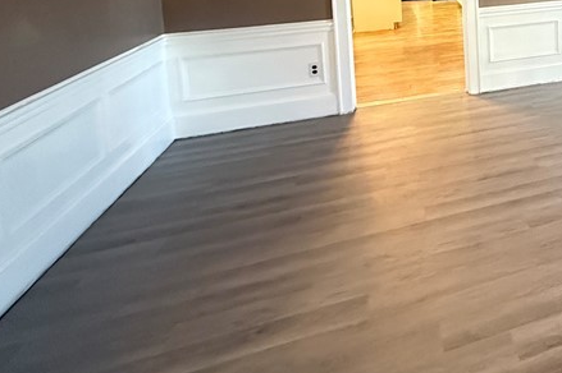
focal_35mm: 34
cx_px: 622
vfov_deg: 33.8
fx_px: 530
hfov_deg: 43.1
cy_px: -37
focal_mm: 2.22
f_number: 2.2
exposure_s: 1/40
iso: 1000
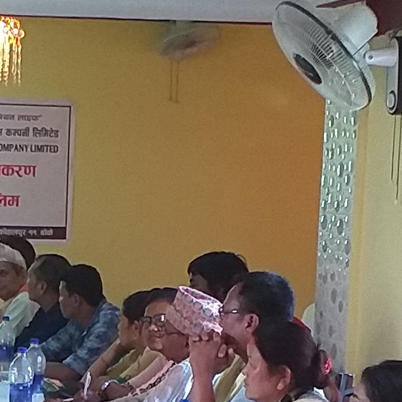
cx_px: 18
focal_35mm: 145
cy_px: 503
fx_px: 1905
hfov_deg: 11.9
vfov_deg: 11.8
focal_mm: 3.6
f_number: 1.9
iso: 160
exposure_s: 1/25
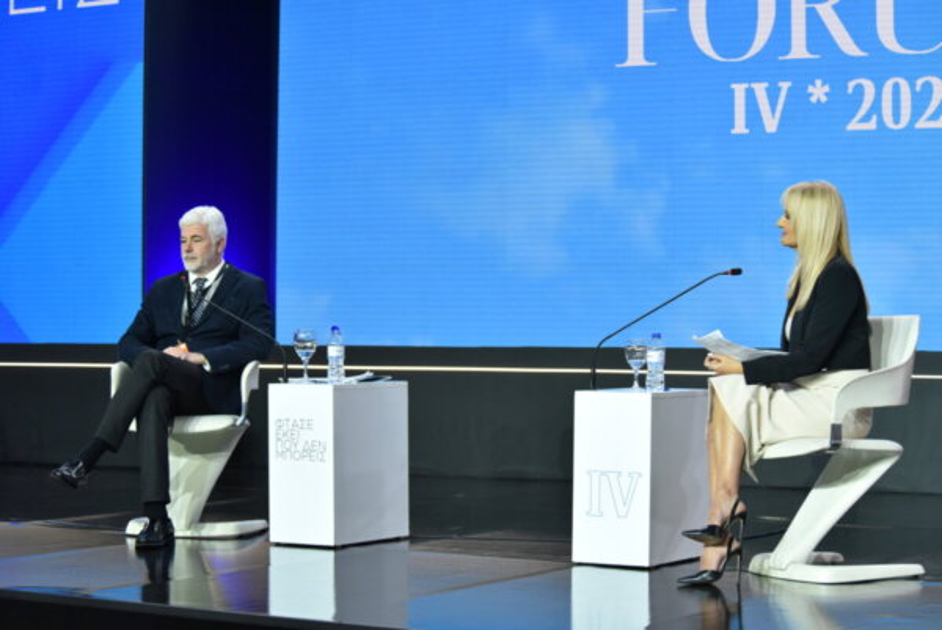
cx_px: 471
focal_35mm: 86
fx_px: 2252
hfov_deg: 23.6
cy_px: 315
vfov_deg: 15.9
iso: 4000
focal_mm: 86
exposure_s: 1/640
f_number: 6.3
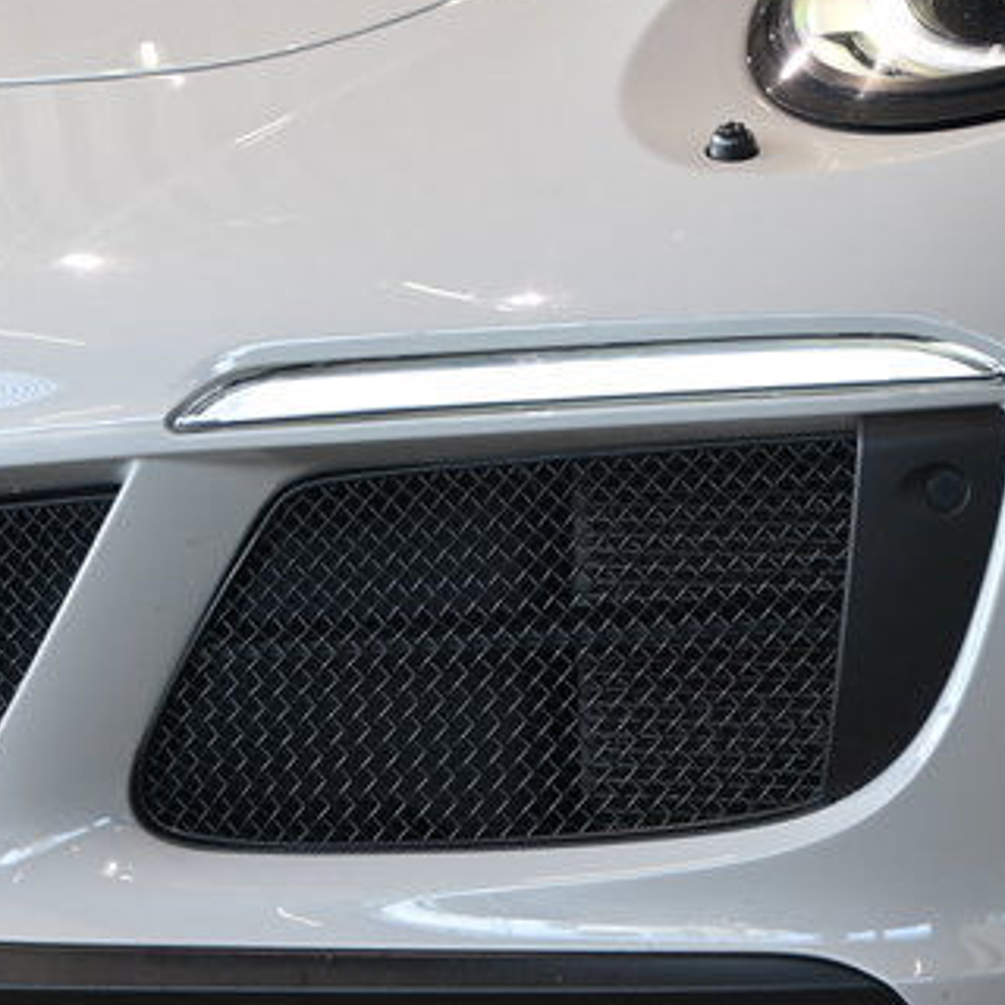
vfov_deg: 18.0
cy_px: 506
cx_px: 989
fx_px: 3170
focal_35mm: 97
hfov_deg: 17.6
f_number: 5
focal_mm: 31.5
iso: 500
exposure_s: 1/125
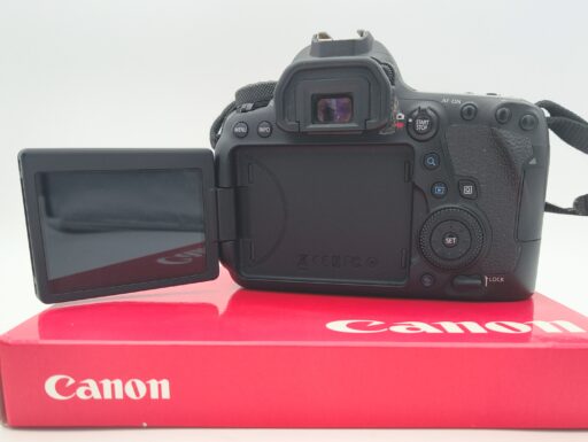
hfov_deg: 71.5
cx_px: 294
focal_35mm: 24
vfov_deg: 56.9
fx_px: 408
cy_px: 221
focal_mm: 5.56
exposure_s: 1/295
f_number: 1.8
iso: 100
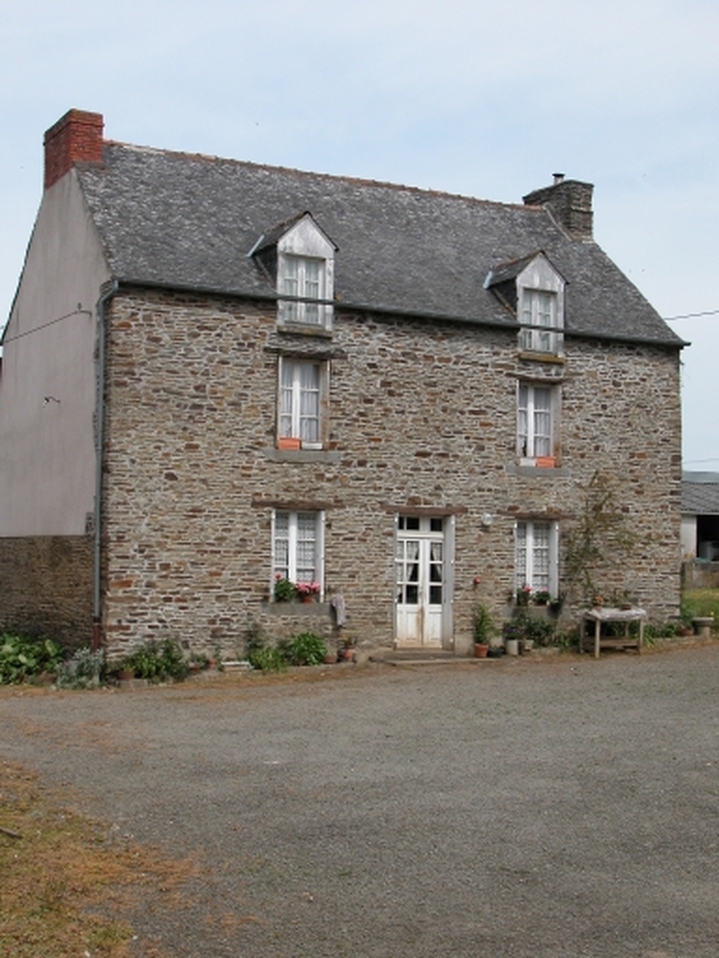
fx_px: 1495
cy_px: 479
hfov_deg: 27.0
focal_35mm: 54
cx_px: 360
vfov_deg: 35.5
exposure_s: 1/436
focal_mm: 13.7
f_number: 5.5
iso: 100
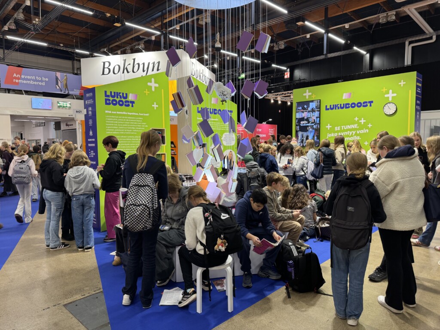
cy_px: 165
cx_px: 220
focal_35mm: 24
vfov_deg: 56.8
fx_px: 305
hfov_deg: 71.6
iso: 125
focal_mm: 6.76
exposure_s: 1/50
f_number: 1.78
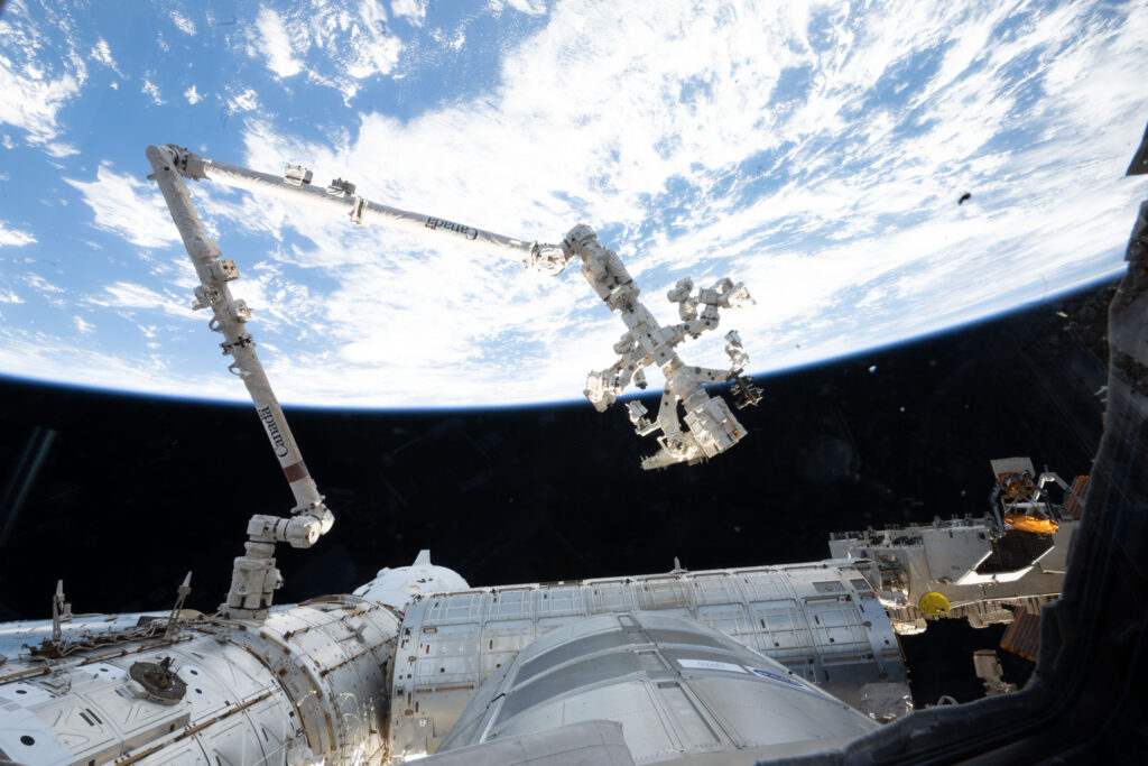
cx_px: 574
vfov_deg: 61.9
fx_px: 638
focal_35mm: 20
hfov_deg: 84.0
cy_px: 383
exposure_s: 1/100
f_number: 20
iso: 500
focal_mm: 20
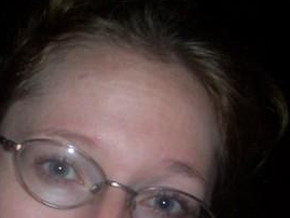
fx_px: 738
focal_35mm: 88
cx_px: 15
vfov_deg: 16.4
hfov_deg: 21.6
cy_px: 218
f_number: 2.8
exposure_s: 1/60
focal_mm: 5.6
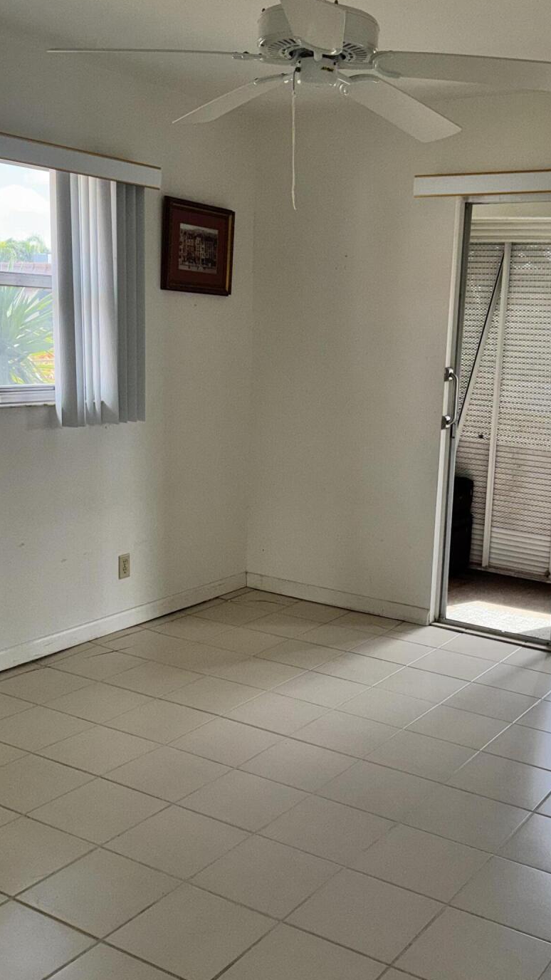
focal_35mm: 38
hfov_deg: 31.1
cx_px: 338
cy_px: 498
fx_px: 987
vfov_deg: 52.8
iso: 50
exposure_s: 1/474
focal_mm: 6.76
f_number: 1.78
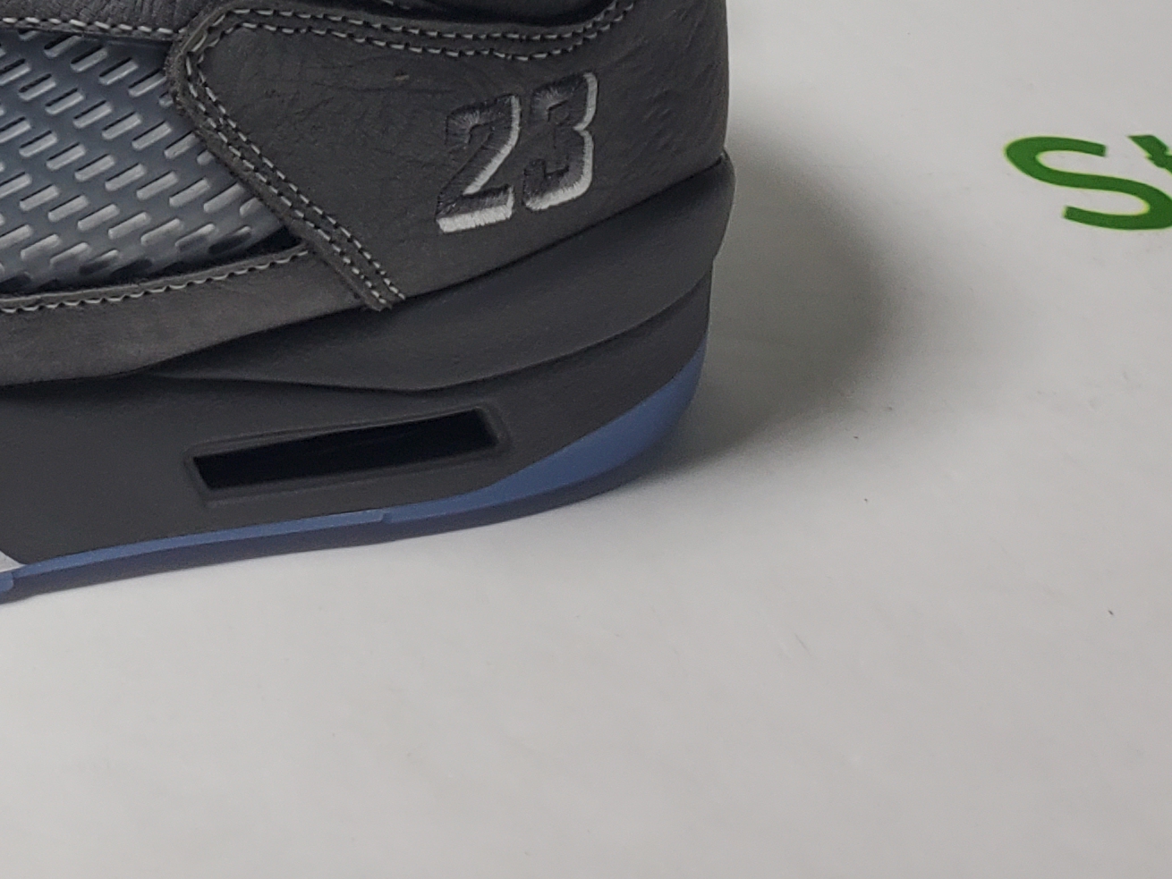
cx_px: -447
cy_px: -452
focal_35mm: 80
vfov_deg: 16.7
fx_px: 2709
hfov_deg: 21.5
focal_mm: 4.3
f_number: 1.5
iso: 50
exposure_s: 1/415
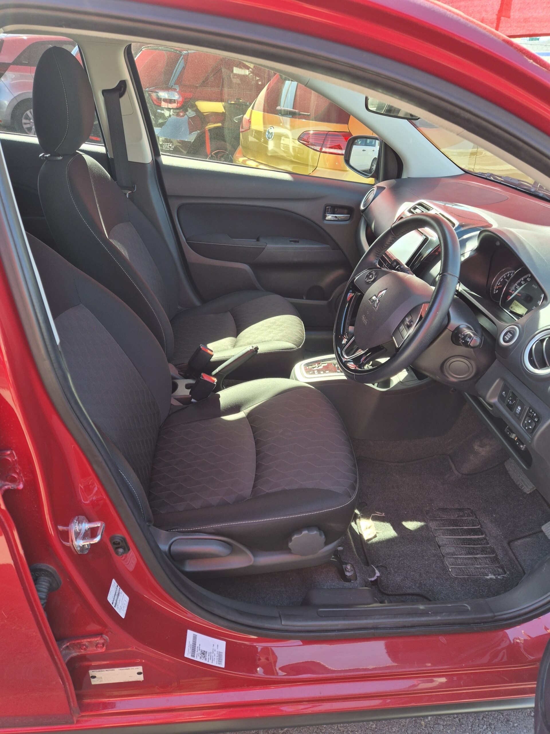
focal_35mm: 23
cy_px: 367
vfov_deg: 73.9
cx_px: 275
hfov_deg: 58.9
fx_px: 487
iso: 50
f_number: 1.8
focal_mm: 5.4
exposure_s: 1/180
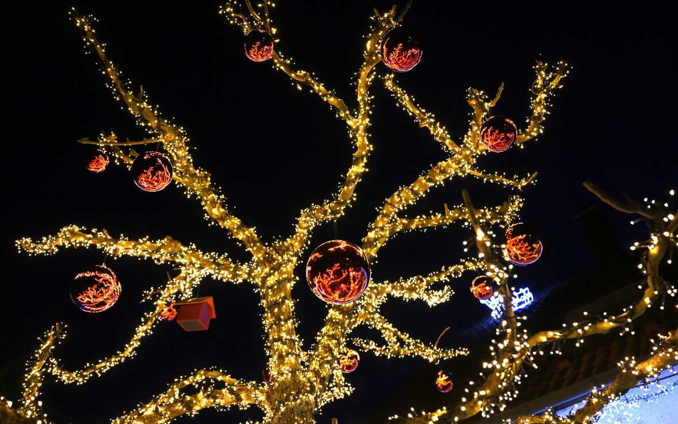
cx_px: 335
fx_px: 573
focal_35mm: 31
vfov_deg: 40.6
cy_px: 220
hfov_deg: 61.2
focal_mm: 30
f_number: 3.5
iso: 2000
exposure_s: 1/200
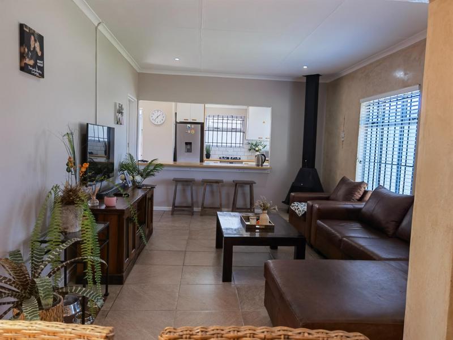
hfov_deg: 65.3
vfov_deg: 51.4
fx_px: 353
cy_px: 170
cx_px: 226
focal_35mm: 27
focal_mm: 6.67
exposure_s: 1/106
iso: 50
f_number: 1.9
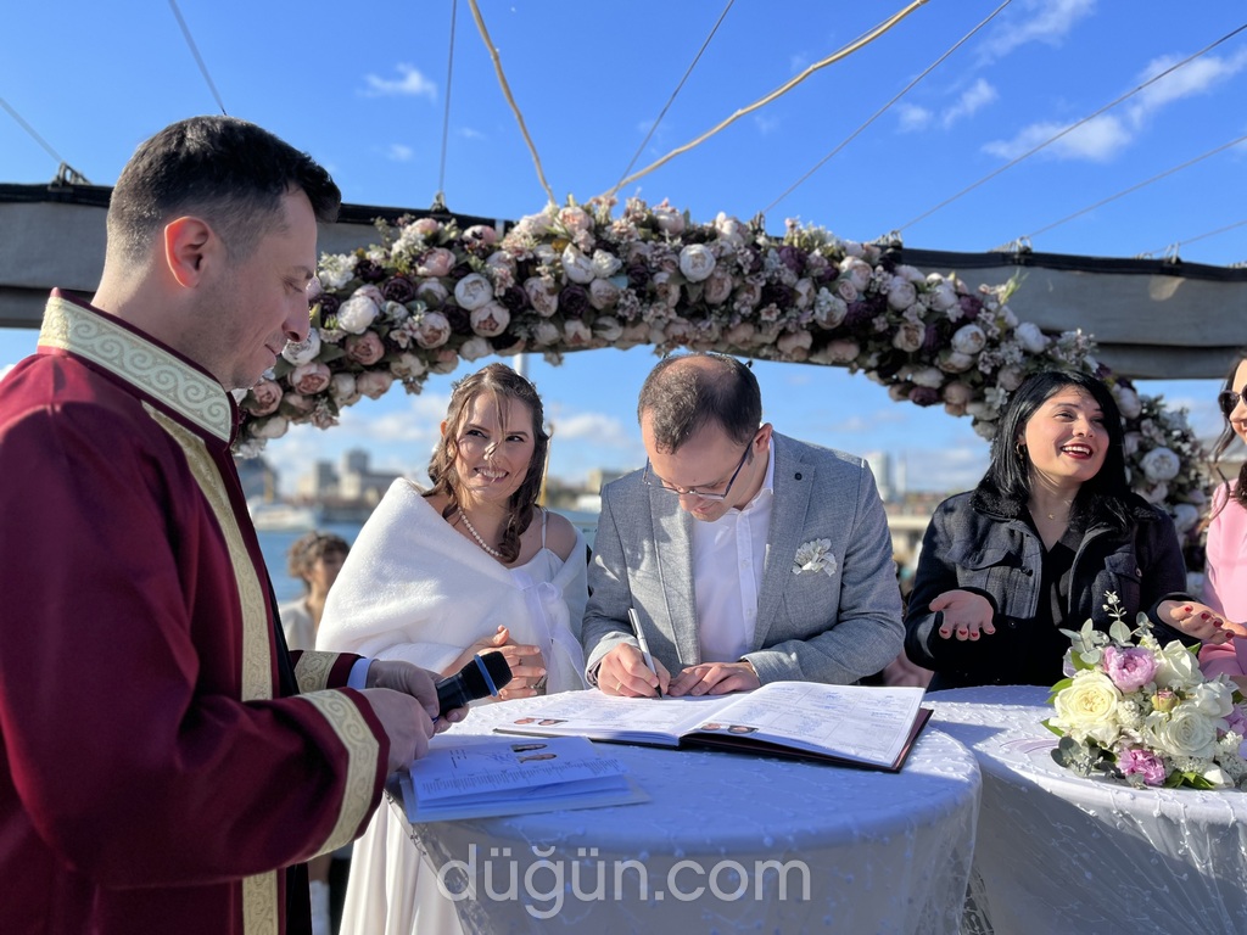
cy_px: 468
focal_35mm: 26
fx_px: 937
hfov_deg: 67.3
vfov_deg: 53.1
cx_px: 624
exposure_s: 1/2062
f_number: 1.6
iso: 50
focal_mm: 5.1
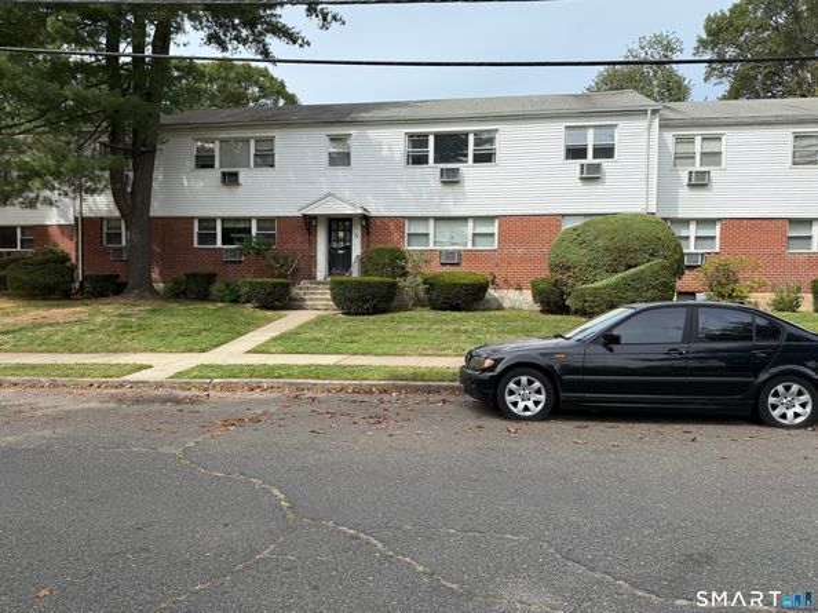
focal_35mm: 24
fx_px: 567
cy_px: 306
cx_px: 409
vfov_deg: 56.8
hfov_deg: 71.6
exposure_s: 1/2801
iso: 80
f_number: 1.78
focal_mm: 6.76
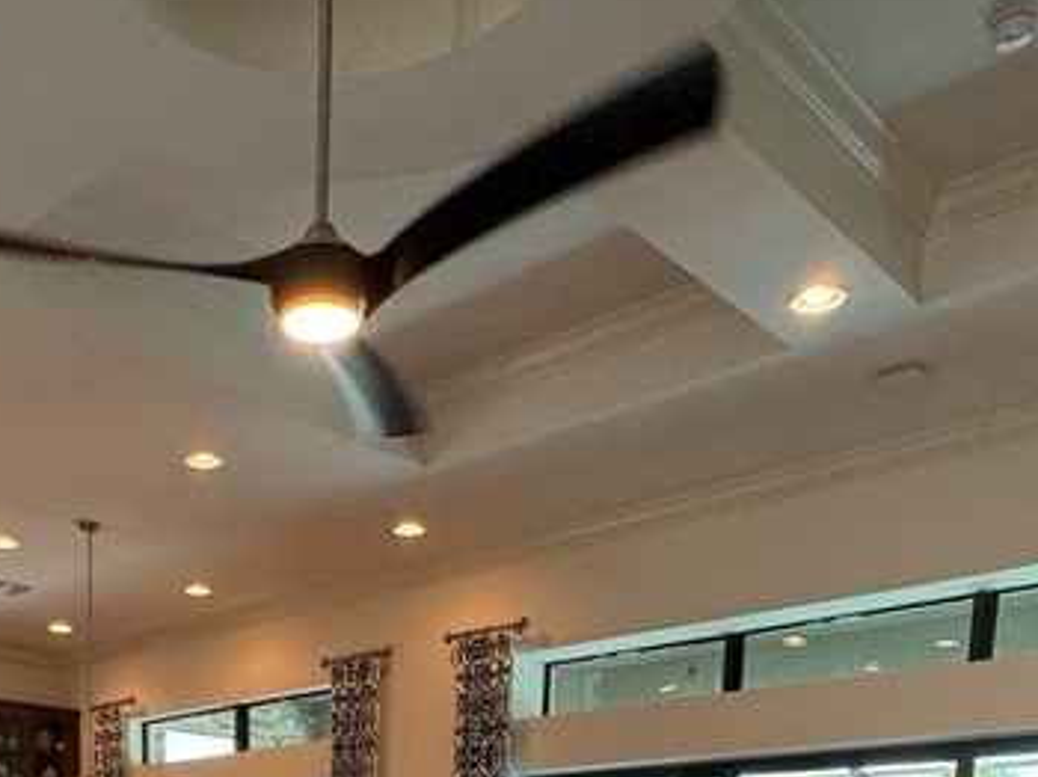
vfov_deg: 26.8
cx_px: 285
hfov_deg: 44.6
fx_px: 1229
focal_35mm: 41
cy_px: 1115
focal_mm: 2.22
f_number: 2.2
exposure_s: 1/120
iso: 250
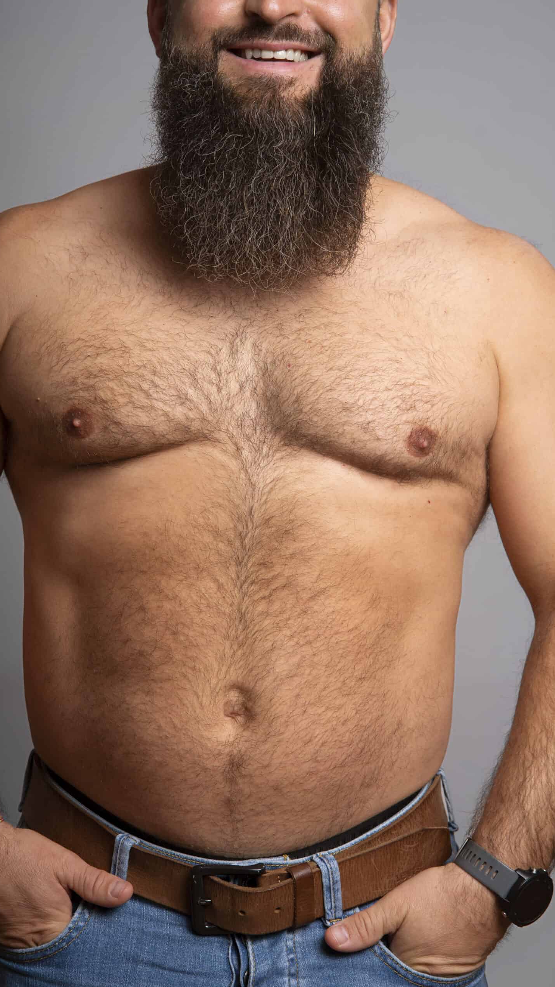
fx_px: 2067
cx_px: 232
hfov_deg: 15.3
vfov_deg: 26.9
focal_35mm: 79
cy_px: 494
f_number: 7.1
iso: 100
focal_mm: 75
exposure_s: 1/160
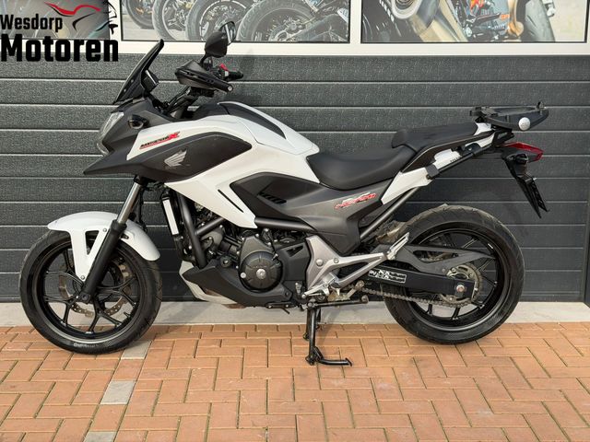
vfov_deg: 30.3
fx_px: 818
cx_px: 295
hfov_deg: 39.7
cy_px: 221
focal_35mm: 48
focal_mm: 6.76
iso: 80
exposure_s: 1/1484
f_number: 1.78
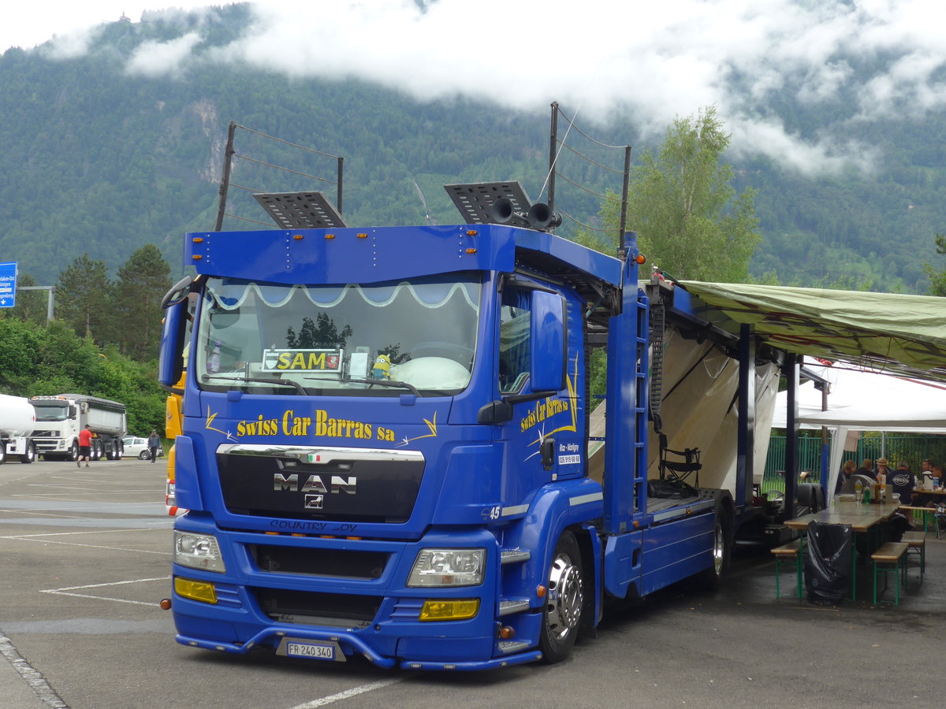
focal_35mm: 52
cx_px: 473
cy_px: 354
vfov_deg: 28.0
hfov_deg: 36.8
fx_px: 1421
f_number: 3.3
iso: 80
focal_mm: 10.7
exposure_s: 1/200
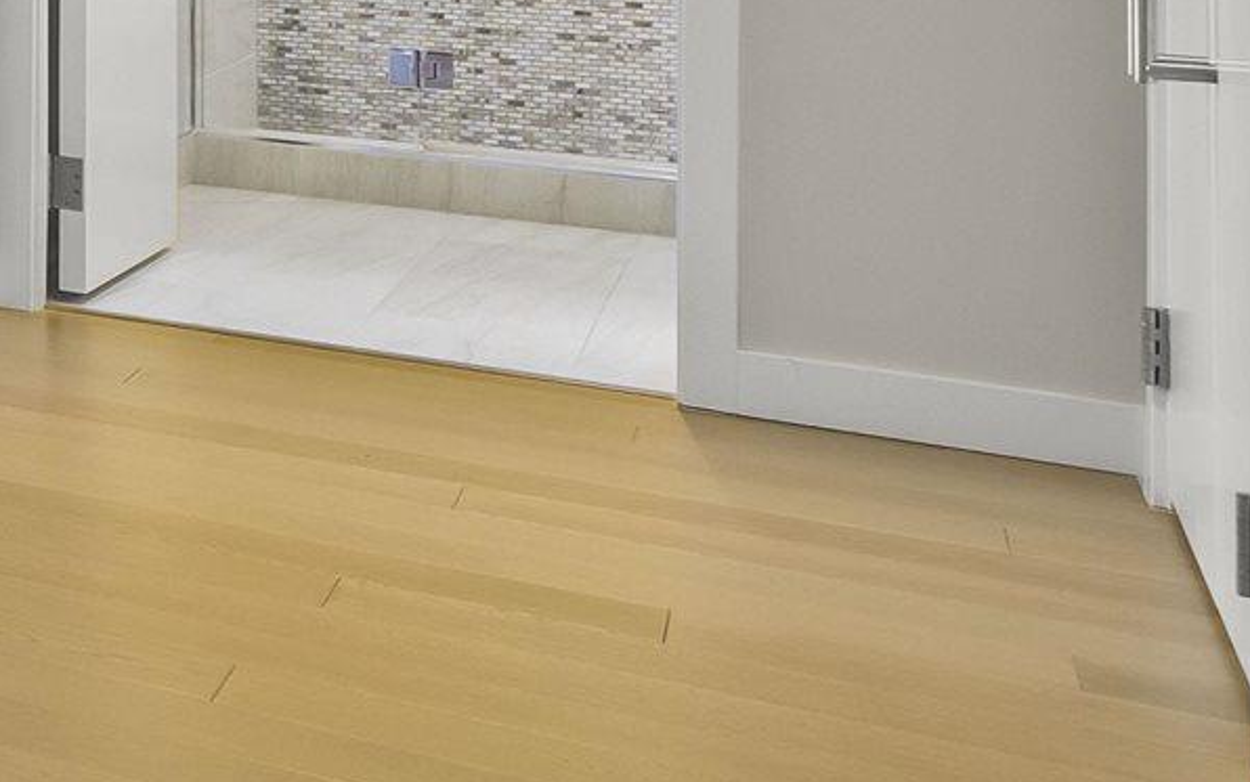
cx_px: -1915
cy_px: -249
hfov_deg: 14.1
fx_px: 2147
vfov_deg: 19.0
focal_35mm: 63
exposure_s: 1/2.5
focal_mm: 12
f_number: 6.3
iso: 250
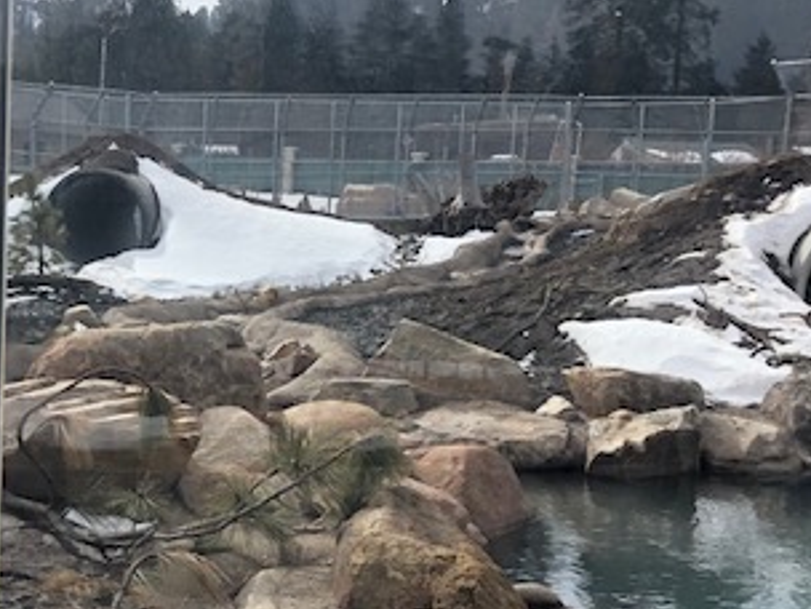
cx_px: 160
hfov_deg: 31.8
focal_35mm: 59
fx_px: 1382
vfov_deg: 24.6
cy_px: 443
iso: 20
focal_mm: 3.99
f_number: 1.8
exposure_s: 1/1675
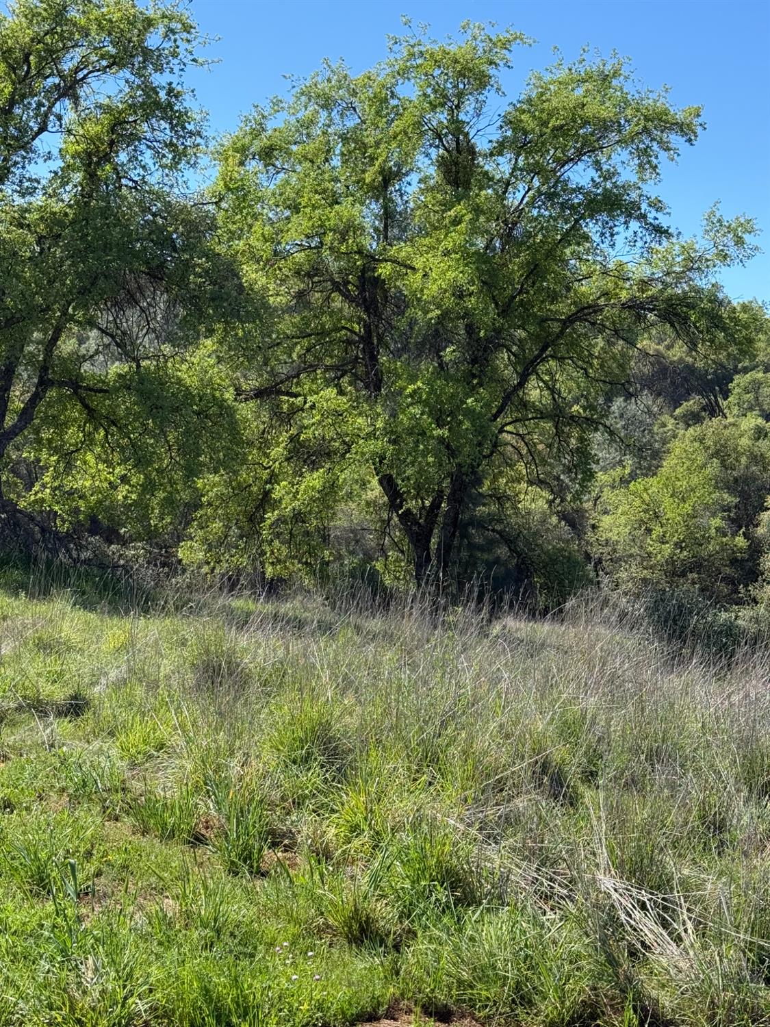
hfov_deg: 30.3
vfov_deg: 39.7
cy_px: 514
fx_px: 1424
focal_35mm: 48
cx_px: 385
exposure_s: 1/2208
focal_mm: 6.76
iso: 64
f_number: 1.78
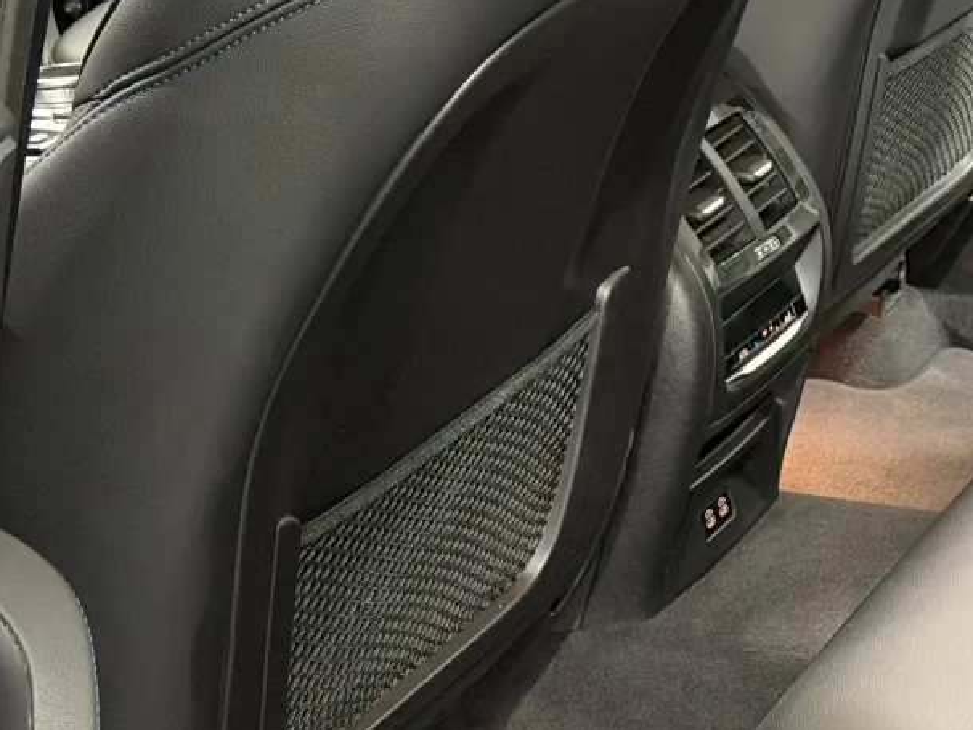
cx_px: 1052
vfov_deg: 12.9
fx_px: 3206
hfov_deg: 16.8
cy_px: 40
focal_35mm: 114
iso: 400
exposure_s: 1/25
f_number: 1.78
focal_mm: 6.76
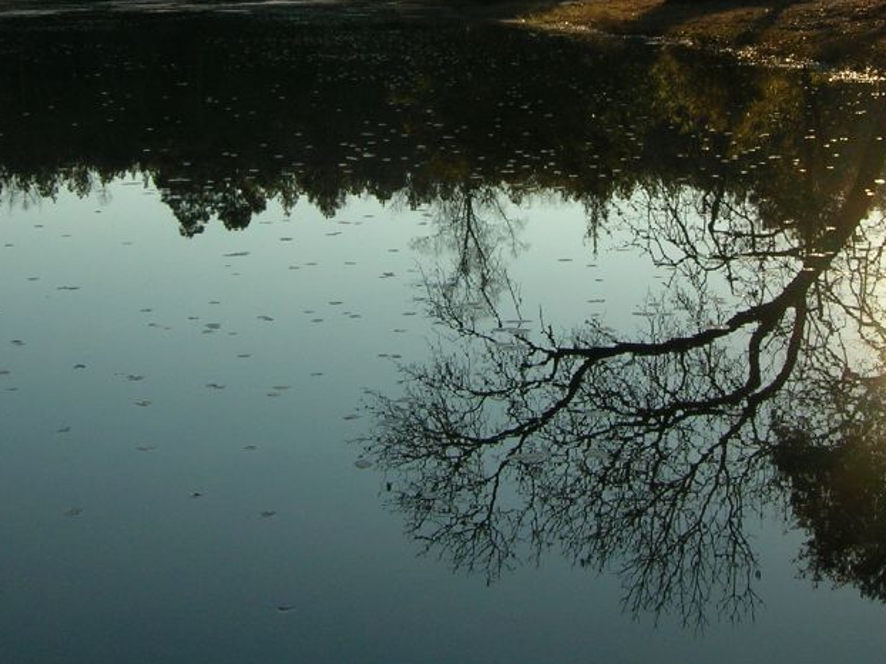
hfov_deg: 27.8
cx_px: 470
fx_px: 1791
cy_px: 20
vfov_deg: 20.4
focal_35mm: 70
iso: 50
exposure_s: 1/383
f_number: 4.9
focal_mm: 5.7
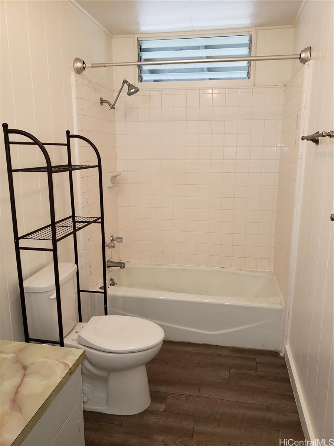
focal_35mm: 26
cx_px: 167
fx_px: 334
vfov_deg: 67.3
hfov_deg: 53.1
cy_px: 223
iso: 100
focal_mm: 4.3
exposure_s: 1/30
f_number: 2.4
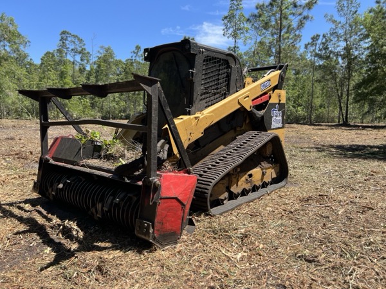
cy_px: 144
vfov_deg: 53.1
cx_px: 193
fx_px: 290
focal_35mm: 26
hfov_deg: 67.3
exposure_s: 1/2083
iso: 50
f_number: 1.5
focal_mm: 5.7
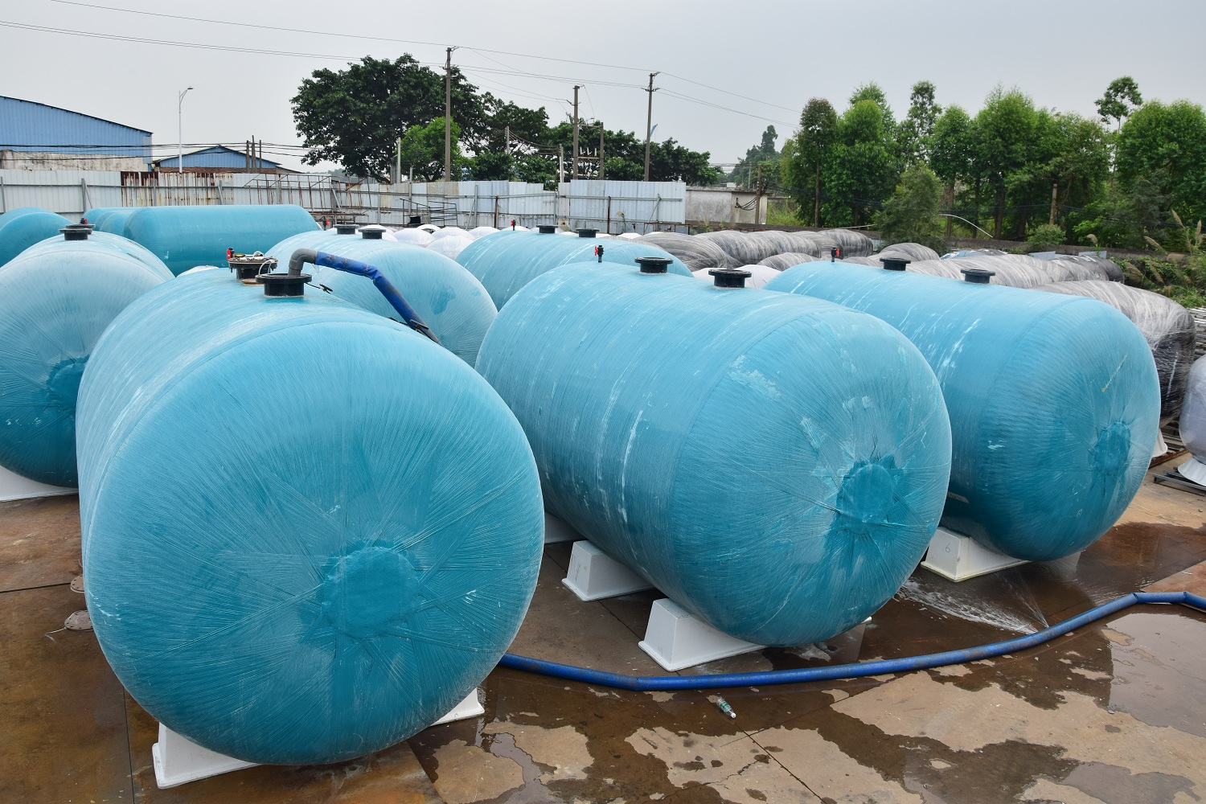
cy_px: 402
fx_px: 904
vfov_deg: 47.9
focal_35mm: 27
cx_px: 603
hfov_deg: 67.4
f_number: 8
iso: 160
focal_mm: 18
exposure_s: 1/250
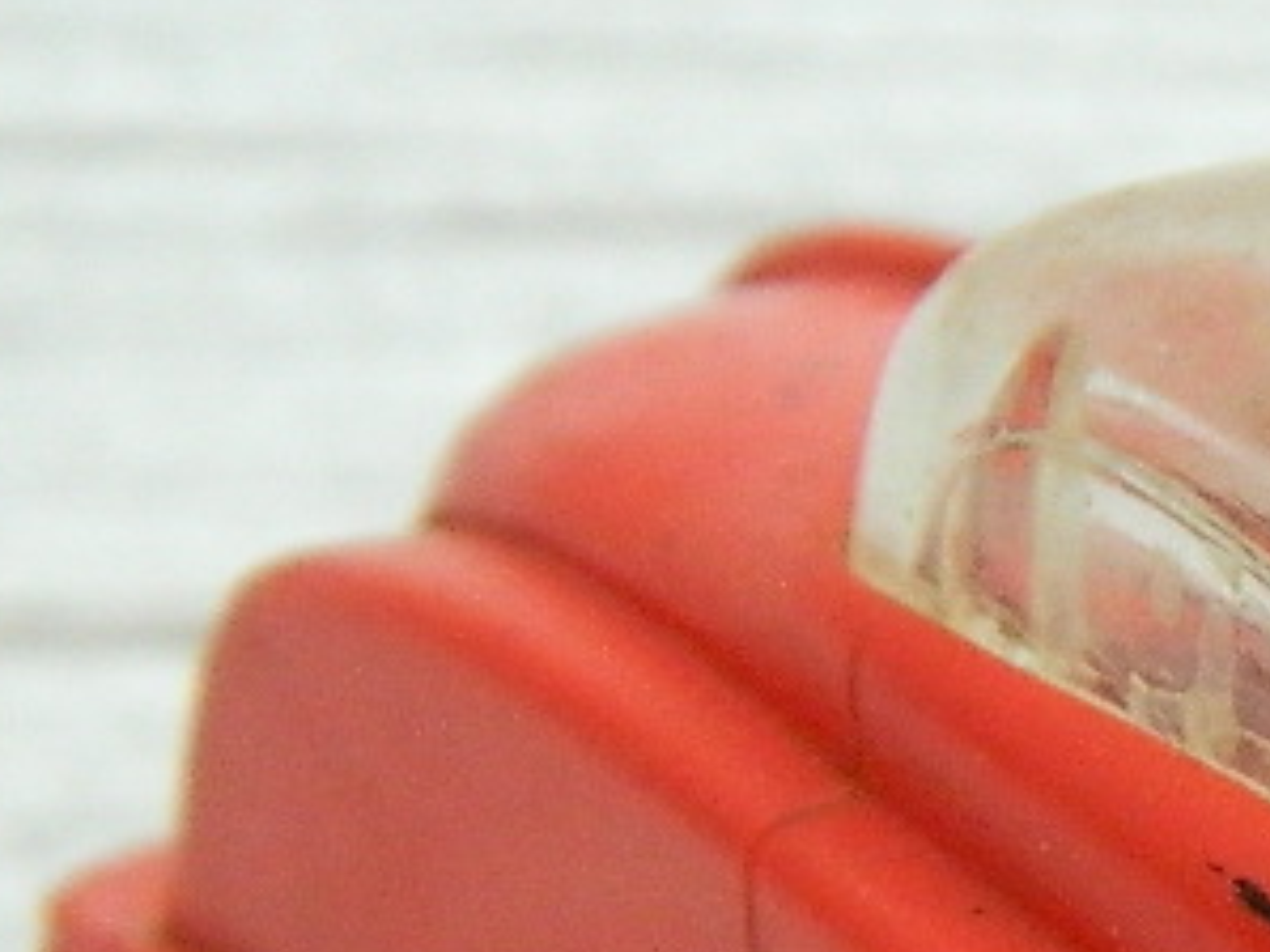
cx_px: 1975
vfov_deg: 7.5
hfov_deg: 9.8
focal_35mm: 195
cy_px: 1211
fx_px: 7151
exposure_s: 1/100
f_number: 3.8
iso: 400
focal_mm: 10.2
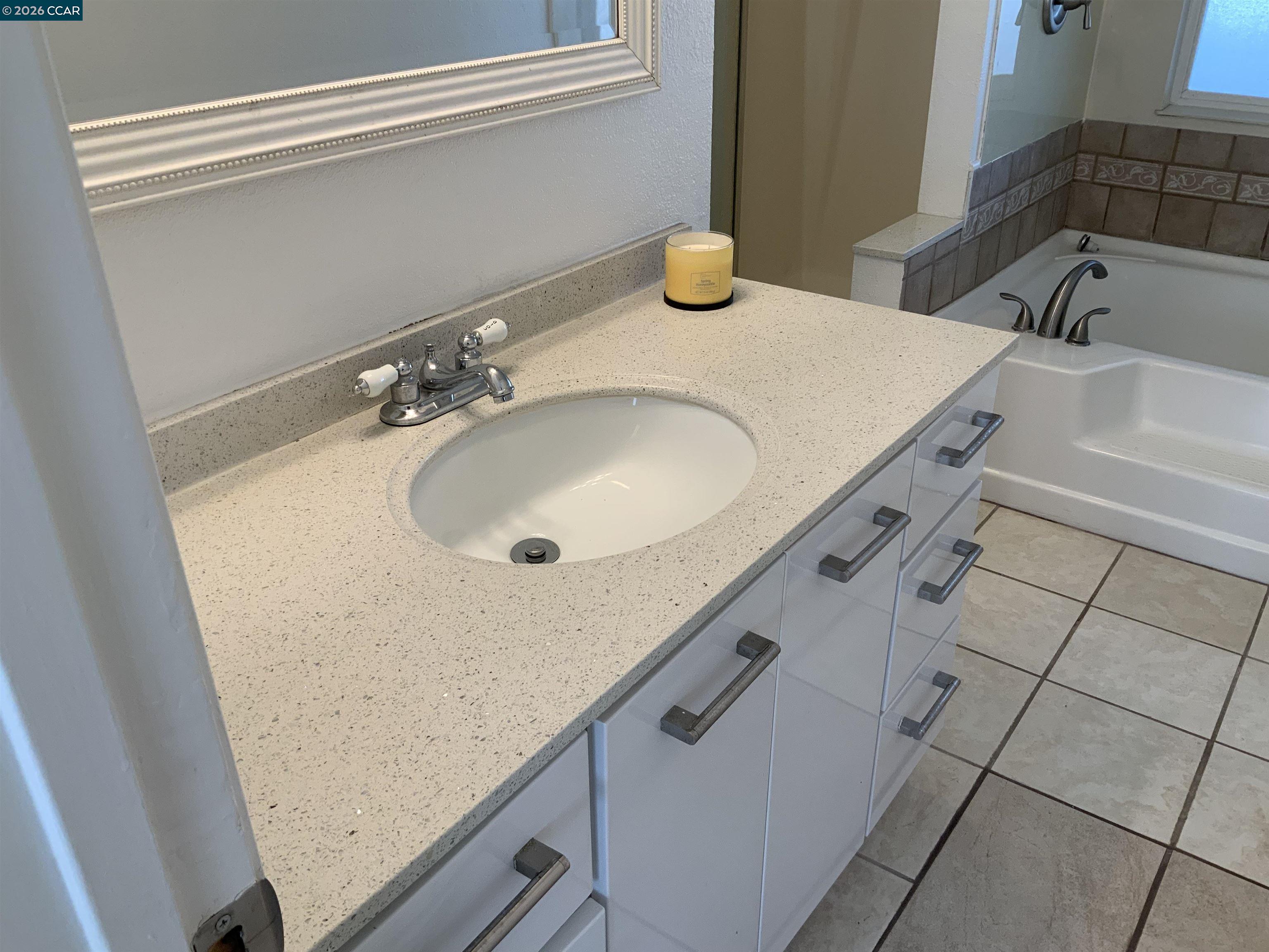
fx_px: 1063
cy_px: 476
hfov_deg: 61.7
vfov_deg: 48.2
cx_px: 634
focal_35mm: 29
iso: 50
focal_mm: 3
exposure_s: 1/120
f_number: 1.8
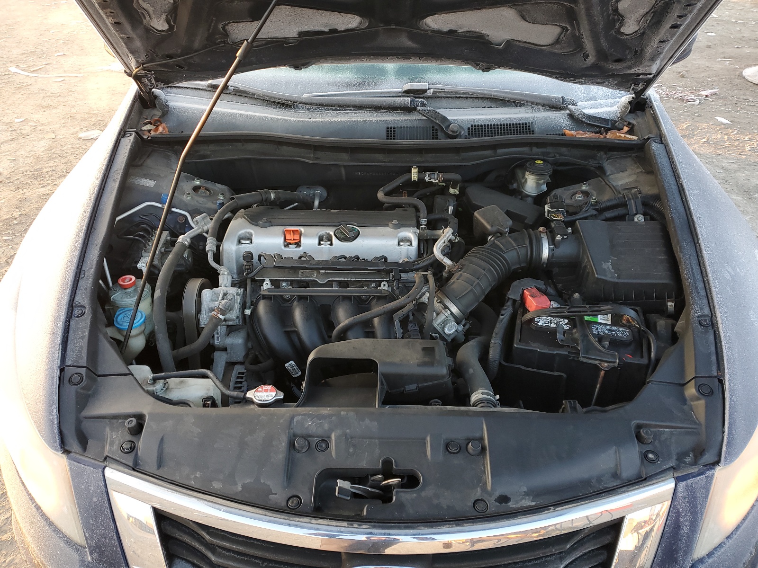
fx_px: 569
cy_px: 284
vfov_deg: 53.1
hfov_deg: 67.3
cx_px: 379
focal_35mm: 26
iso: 57
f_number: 1.5
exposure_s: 1/120
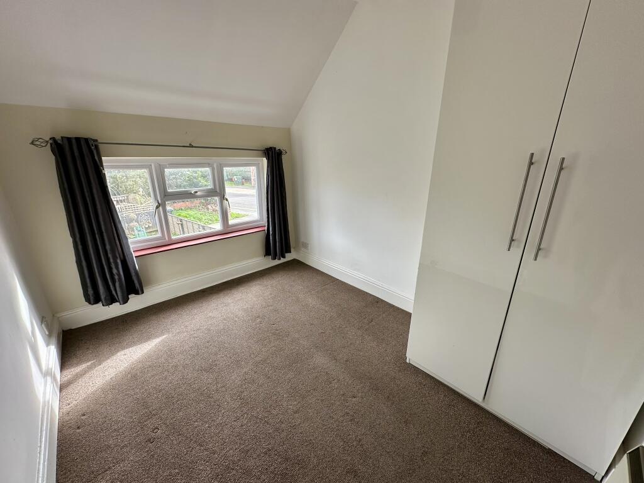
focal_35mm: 14
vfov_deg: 85.7
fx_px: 260
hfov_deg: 102.1
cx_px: 322
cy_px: 242
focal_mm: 2.22
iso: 64
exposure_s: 1/99
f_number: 2.2
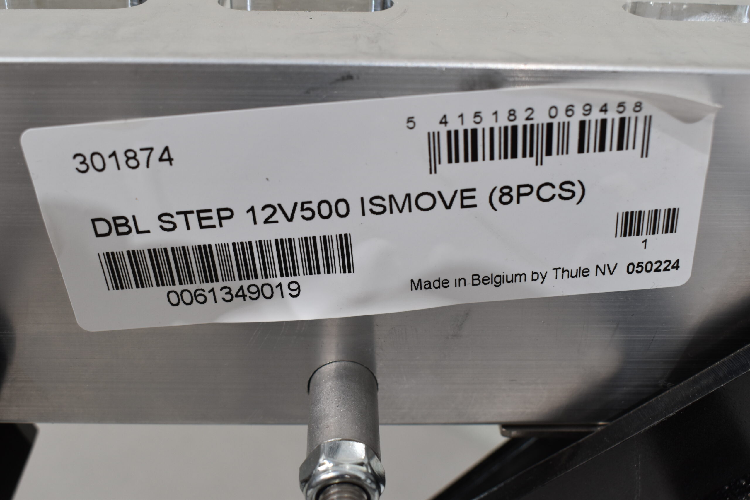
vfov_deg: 31.9
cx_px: 375
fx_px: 875
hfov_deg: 46.4
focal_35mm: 42
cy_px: 250
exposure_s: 1/60
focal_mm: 28
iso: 400
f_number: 7.1
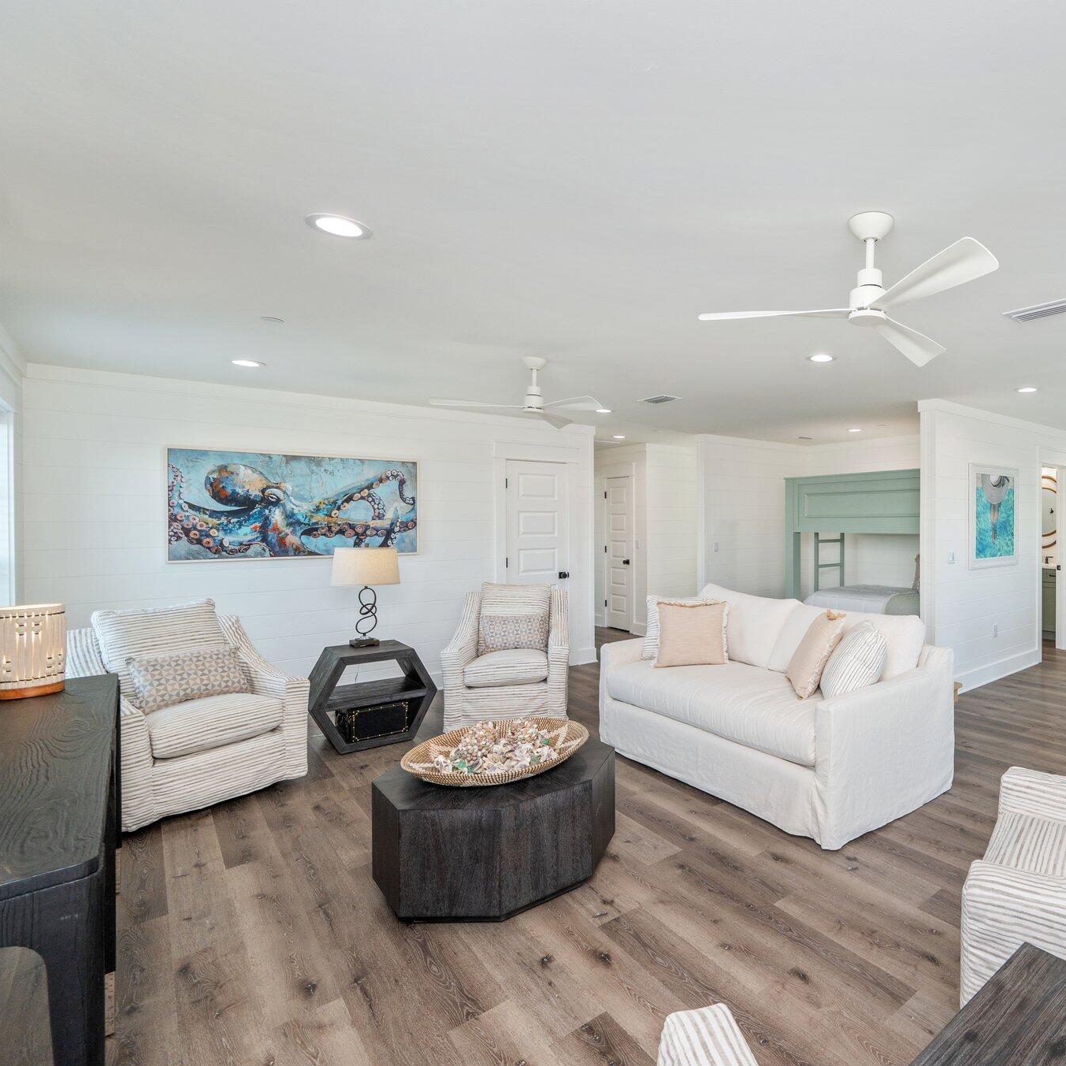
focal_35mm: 18
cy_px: 530
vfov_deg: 80.7
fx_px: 627
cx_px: 783
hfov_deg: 75.6
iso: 320
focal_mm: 14
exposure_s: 1/30
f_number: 9
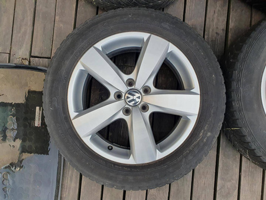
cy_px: 100
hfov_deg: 67.3
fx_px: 200
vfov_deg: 53.1
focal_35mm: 26
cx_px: 133
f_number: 2.4
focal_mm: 4.32
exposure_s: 1/232
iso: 50
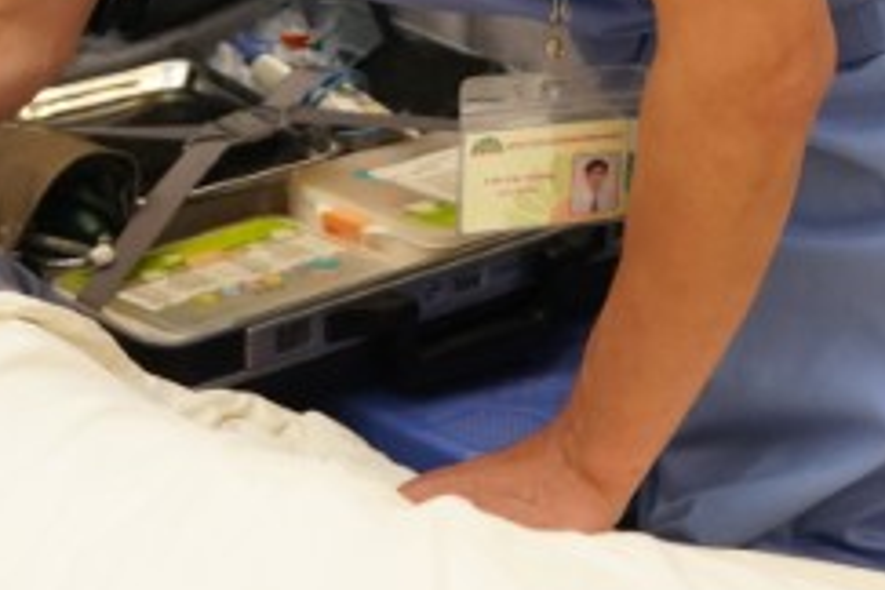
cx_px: -11
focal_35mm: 135
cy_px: -73
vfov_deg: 10.0
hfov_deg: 14.9
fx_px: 3318
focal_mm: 41
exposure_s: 1/200
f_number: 4
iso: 2500
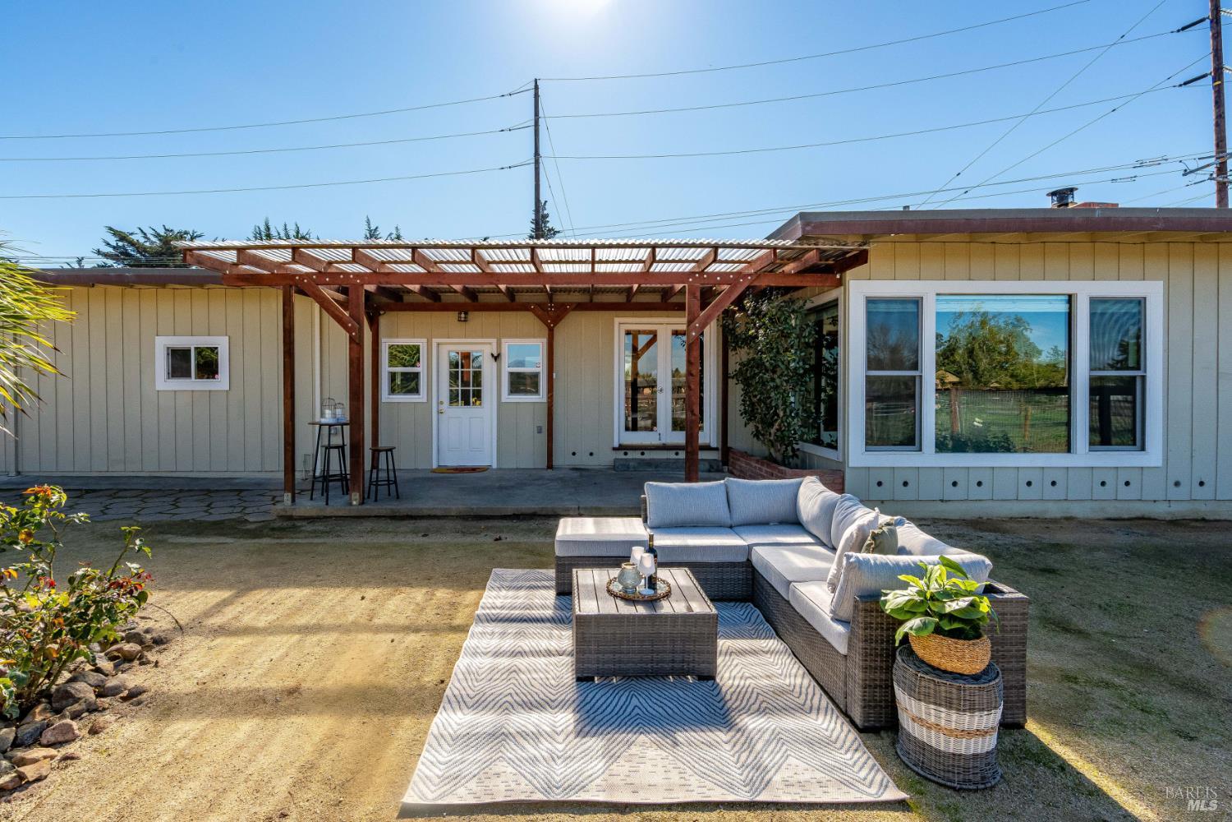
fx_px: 548
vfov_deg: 73.7
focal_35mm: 16
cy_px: 411
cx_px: 616
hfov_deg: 96.7
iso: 400
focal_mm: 16
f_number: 11
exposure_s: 1/500
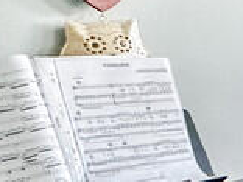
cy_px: 132
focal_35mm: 92
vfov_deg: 16.0
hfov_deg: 11.9
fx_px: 646
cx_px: 706
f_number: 2.2
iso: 250
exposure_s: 1/99
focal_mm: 2.22
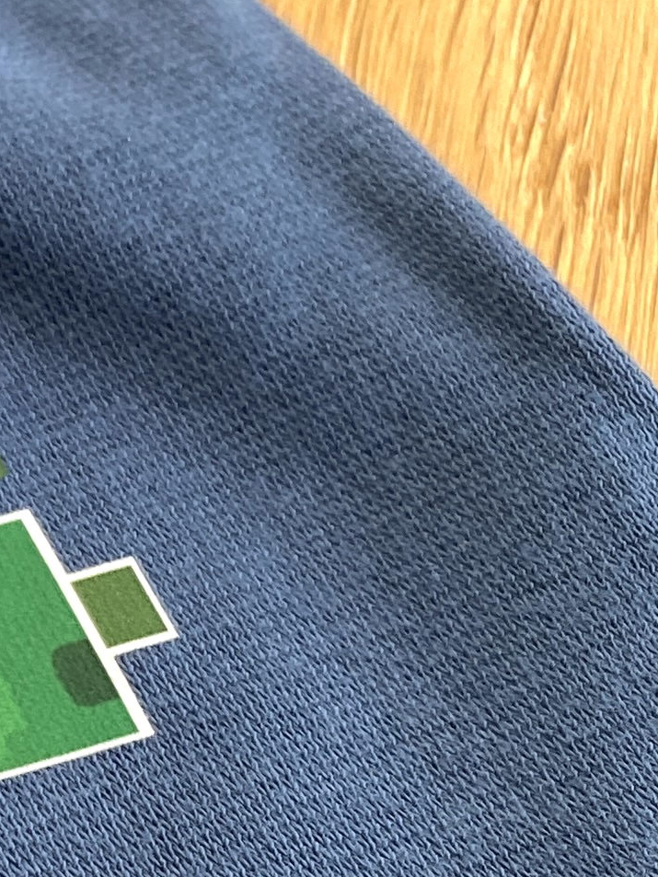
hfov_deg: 12.0
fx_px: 2787
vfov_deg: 17.3
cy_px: 958
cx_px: -653
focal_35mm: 110
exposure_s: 1/121
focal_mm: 4.25
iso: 50
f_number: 1.8
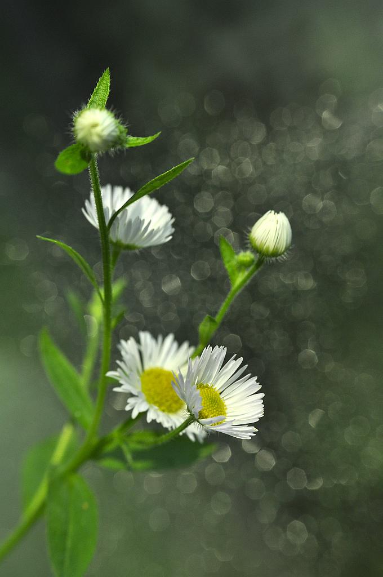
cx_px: 192
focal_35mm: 52
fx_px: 840
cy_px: 288
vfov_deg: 37.9
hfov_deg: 25.7
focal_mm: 35
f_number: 7.1
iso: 400
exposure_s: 1/1000
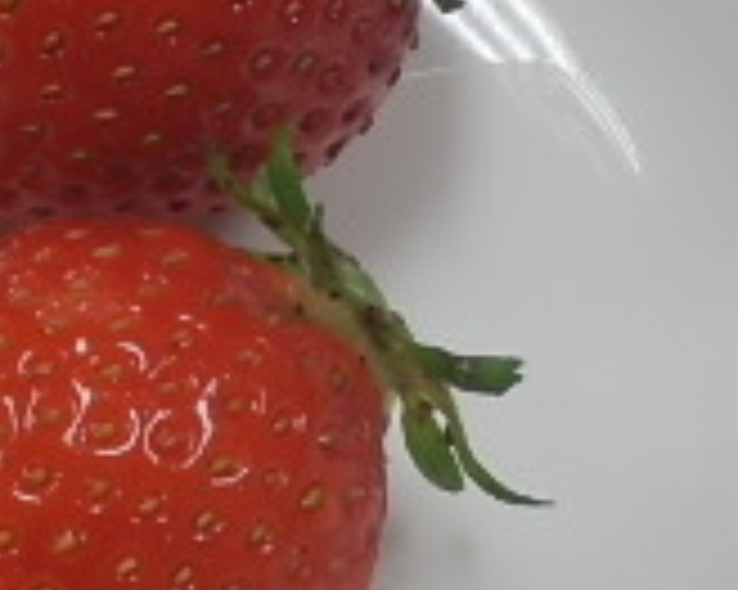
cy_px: 284
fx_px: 6418
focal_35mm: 294
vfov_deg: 5.3
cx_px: 108
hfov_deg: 6.6
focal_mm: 13.8
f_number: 4.9
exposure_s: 1/50
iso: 200
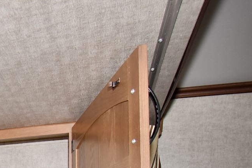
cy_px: 208
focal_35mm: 50
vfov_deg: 24.2
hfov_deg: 29.6
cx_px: -95
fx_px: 350
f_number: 5.6
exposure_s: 1/125
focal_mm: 12
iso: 160
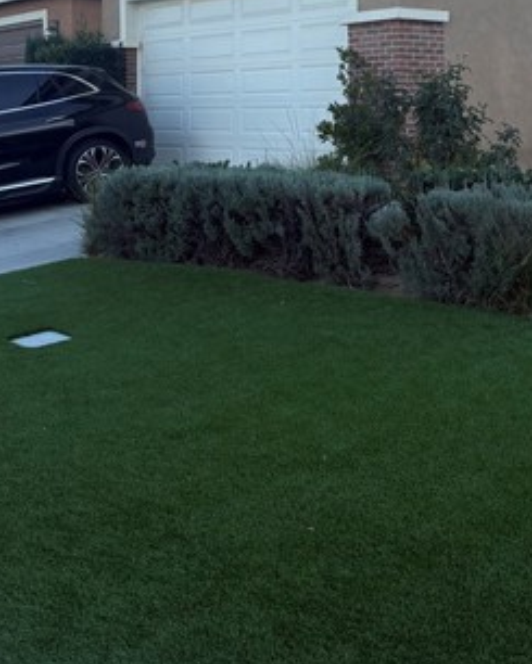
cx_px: 402
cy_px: 82
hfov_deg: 28.2
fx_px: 1043
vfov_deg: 33.7
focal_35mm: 53
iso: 50
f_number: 1.6
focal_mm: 5.96
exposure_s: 1/987
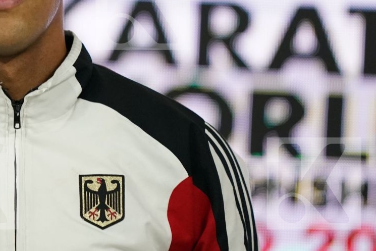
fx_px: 10091
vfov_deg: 1.4
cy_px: 4
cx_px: -28
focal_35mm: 966
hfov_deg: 2.1
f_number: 2.8
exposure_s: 1/500
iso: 4000
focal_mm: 400
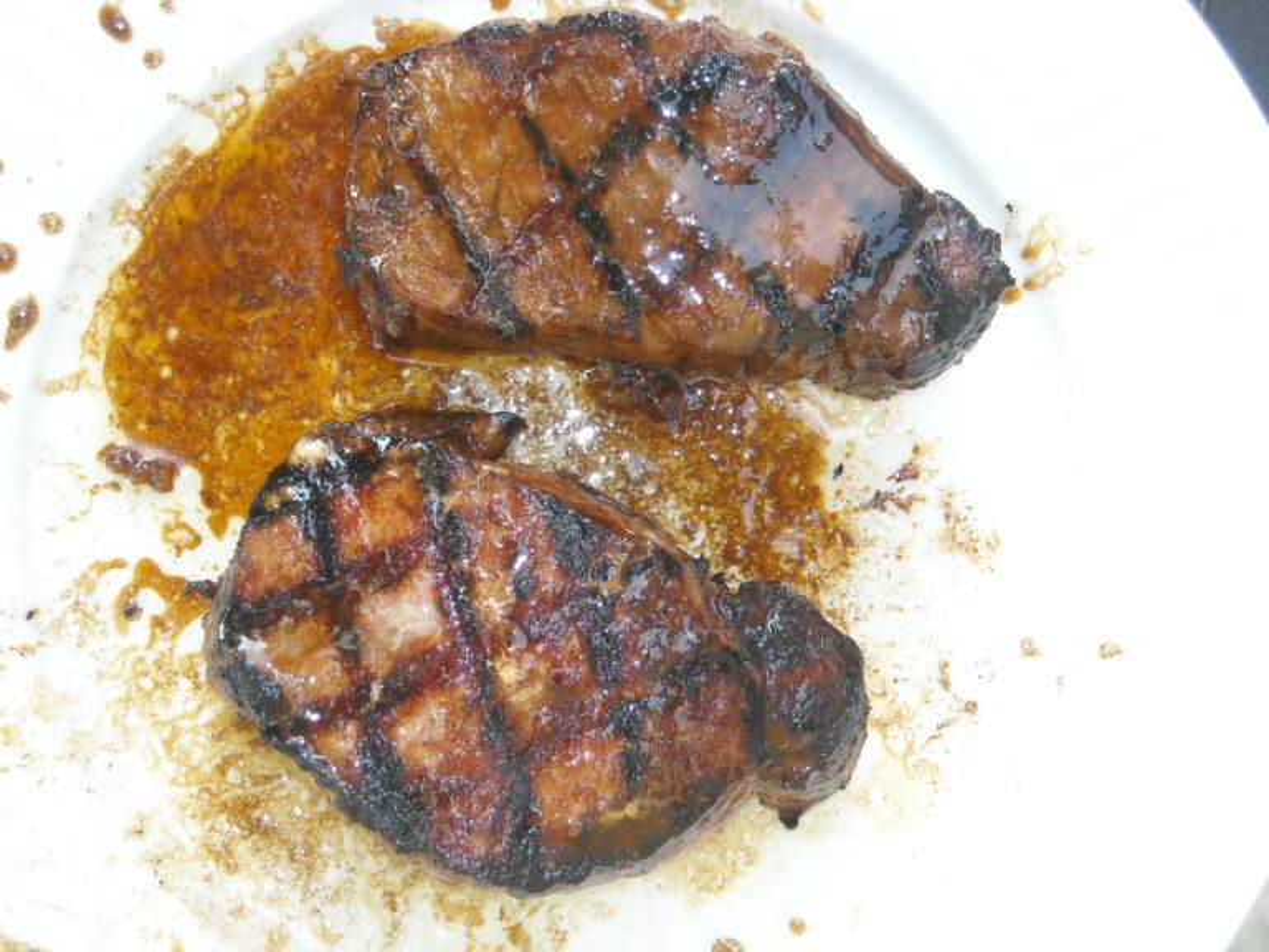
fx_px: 2786
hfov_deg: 25.7
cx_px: 634
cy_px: 476
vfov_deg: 19.4
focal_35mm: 76
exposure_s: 1/125
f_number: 3.9
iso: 200
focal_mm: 12.3
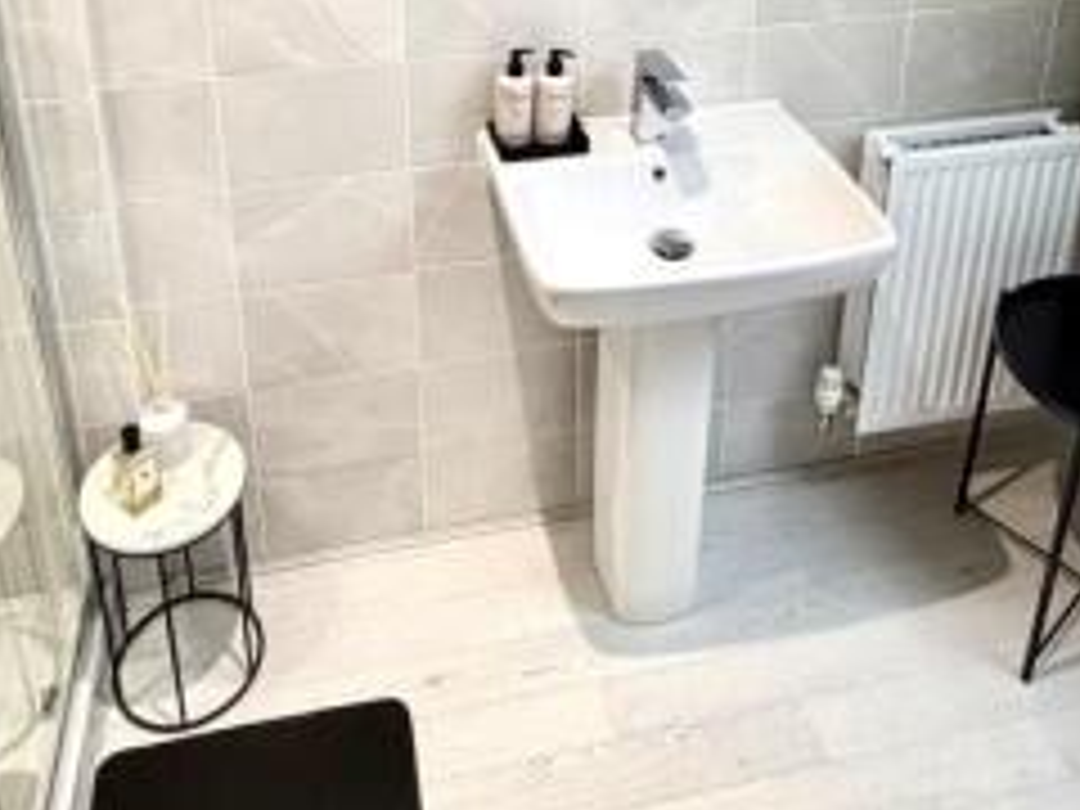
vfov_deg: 36.7
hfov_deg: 53.9
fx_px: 1061
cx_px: 502
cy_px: -34
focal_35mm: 34
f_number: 2.2
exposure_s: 1/50
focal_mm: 2.22
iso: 250
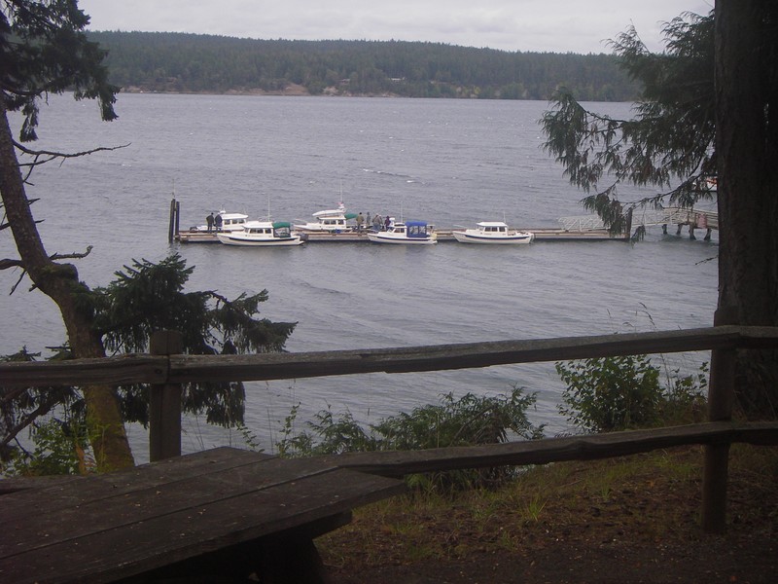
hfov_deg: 34.9
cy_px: 292
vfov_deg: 26.6
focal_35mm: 55
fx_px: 1236
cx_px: 389
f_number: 3.6
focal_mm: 9.2
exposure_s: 1/125
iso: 50
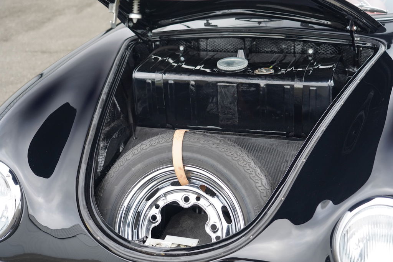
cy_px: 131
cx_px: 196
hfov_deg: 38.9
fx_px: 557
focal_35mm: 51
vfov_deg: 26.5
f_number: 4
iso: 320
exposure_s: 1/60
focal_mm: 51
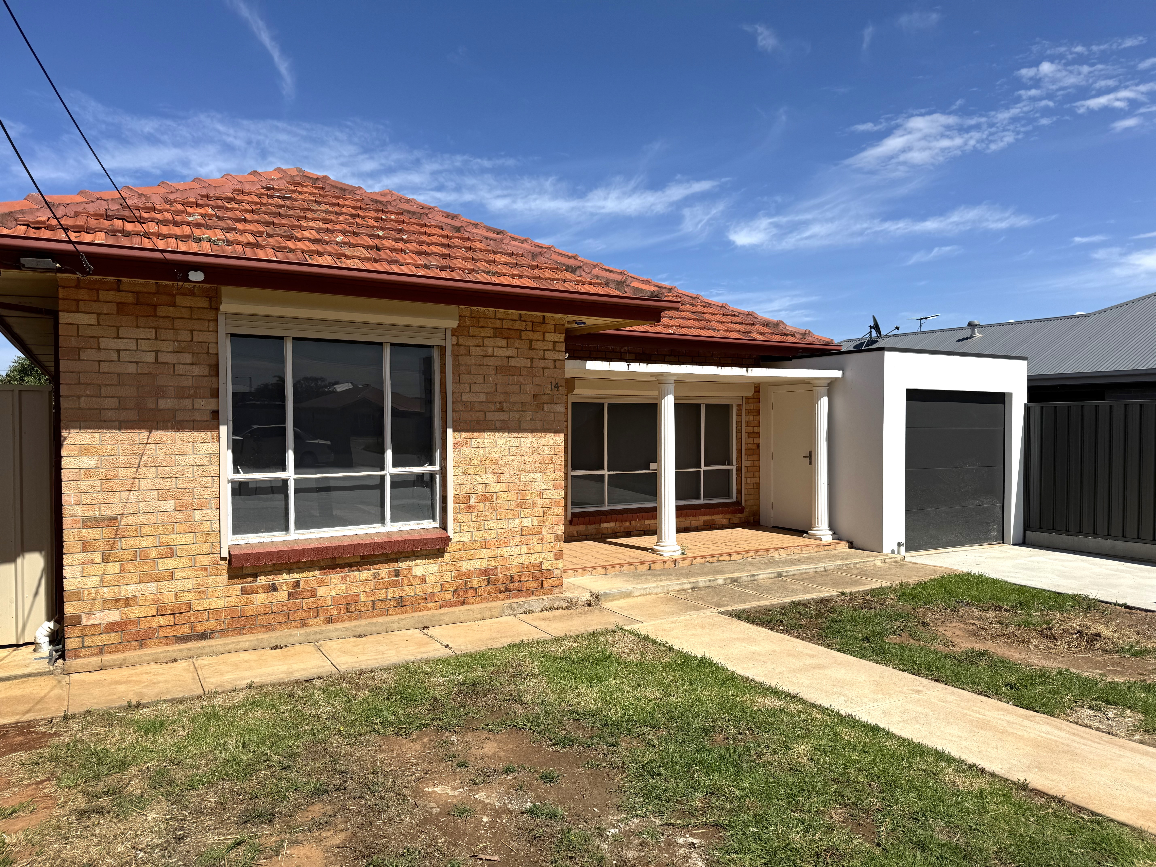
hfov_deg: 71.6
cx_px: 578
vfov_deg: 56.8
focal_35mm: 24
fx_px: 801
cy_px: 434
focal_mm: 6.76
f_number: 1.78
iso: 80
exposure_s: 1/7937
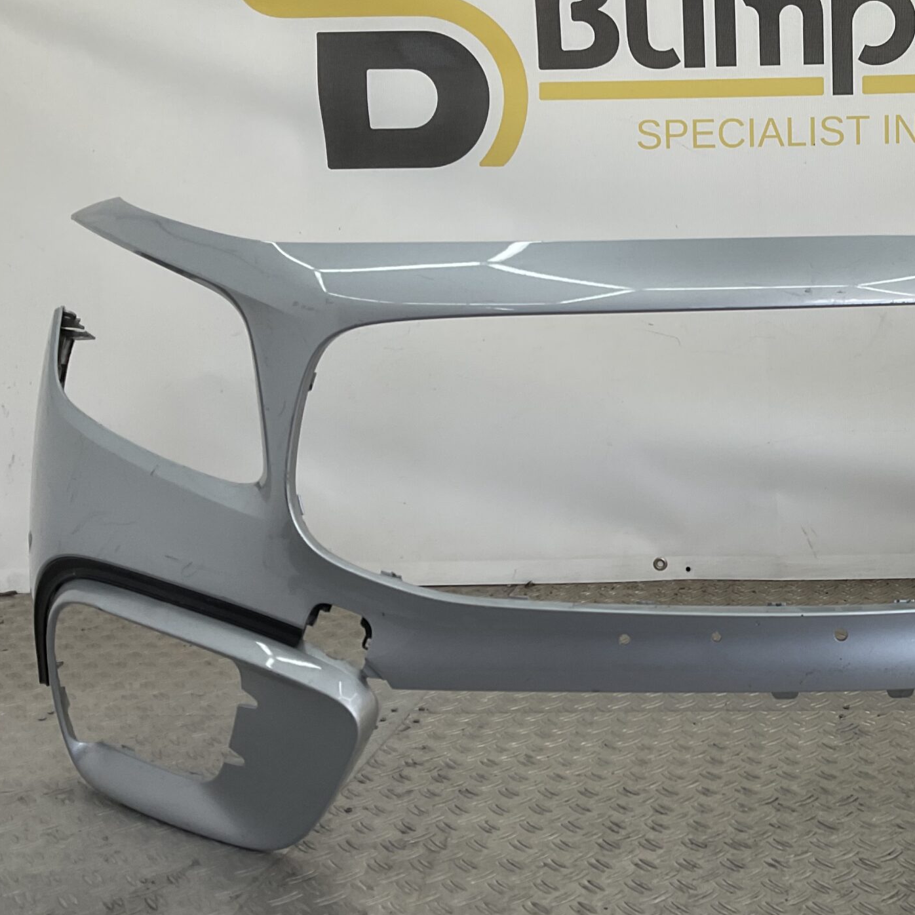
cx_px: 822
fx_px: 1406
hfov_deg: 34.1
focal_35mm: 47
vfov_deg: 36.0
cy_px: 492
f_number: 1.8
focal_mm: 3
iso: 16
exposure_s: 1/257
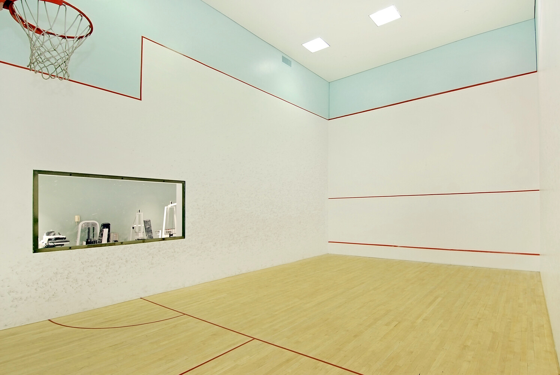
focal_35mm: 18
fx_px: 280
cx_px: 280
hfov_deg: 89.9
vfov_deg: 67.5
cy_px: 188
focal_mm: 12
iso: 250
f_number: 8
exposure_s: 1/25
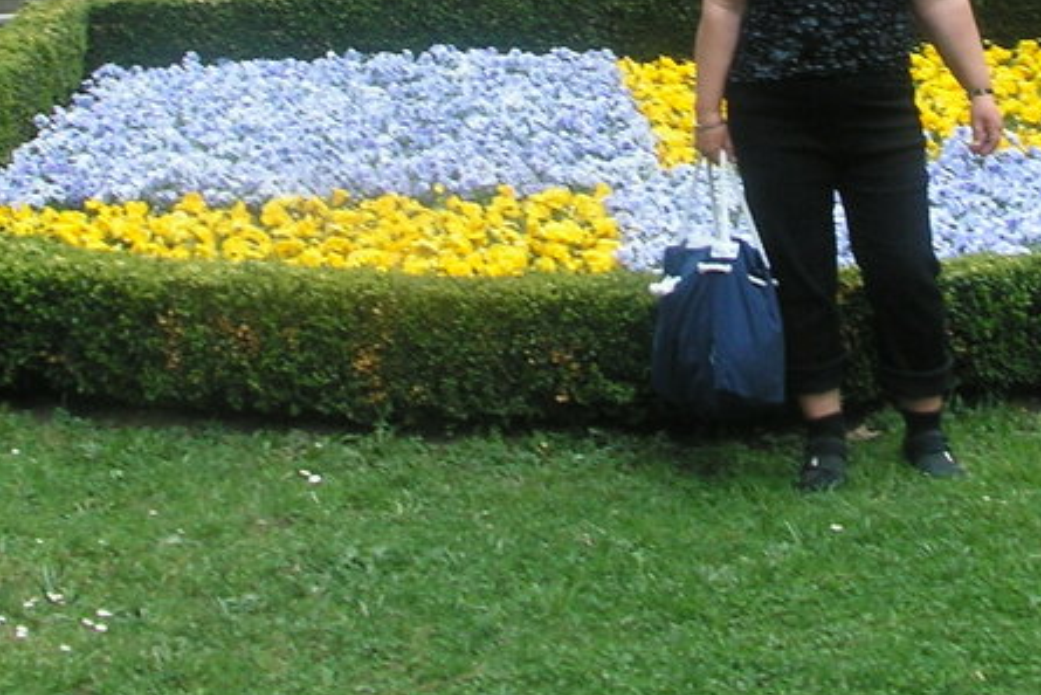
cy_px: -150
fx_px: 2921
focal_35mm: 101
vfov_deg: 13.2
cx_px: 615
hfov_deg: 20.2
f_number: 4.8
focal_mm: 6
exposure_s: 1/60
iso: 50
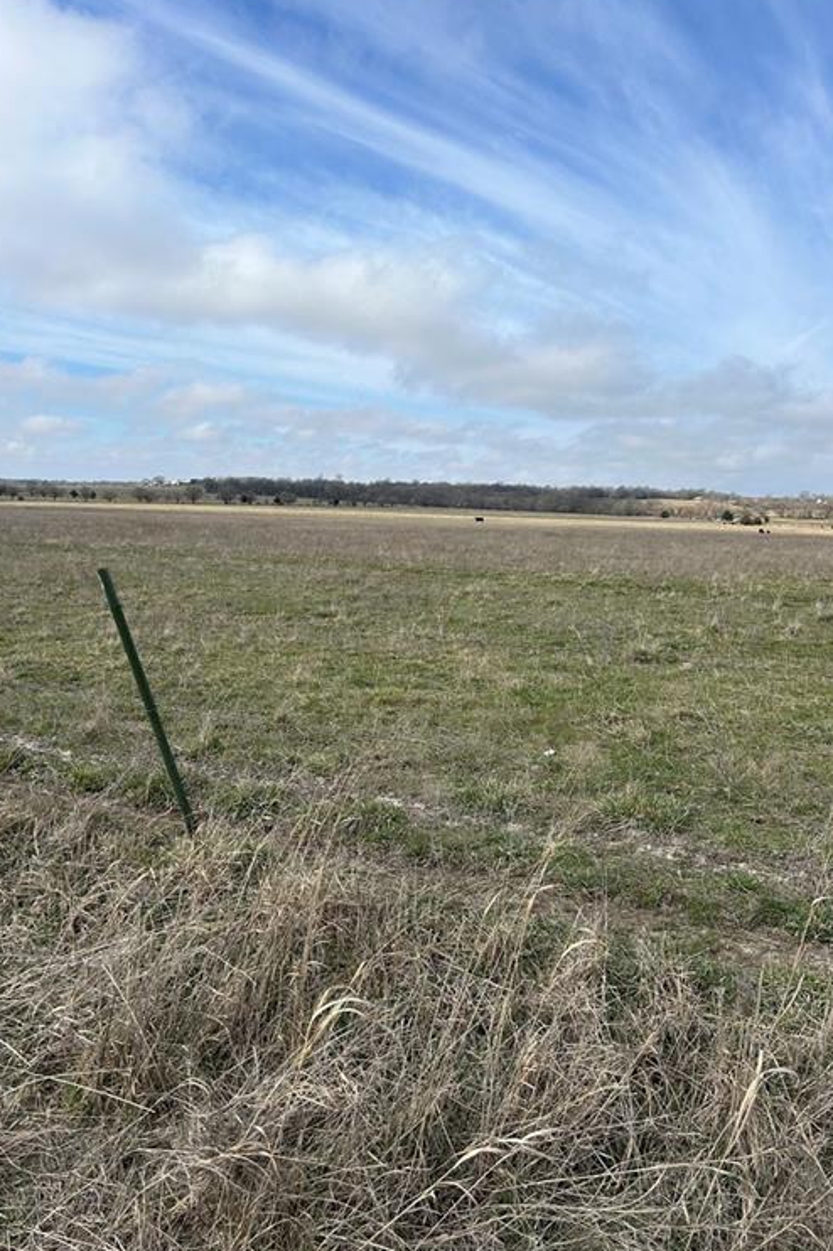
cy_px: 626
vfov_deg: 65.5
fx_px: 973
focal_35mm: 28
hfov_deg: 46.2
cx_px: 474
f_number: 1.5
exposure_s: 1/5076
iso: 50
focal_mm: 5.7
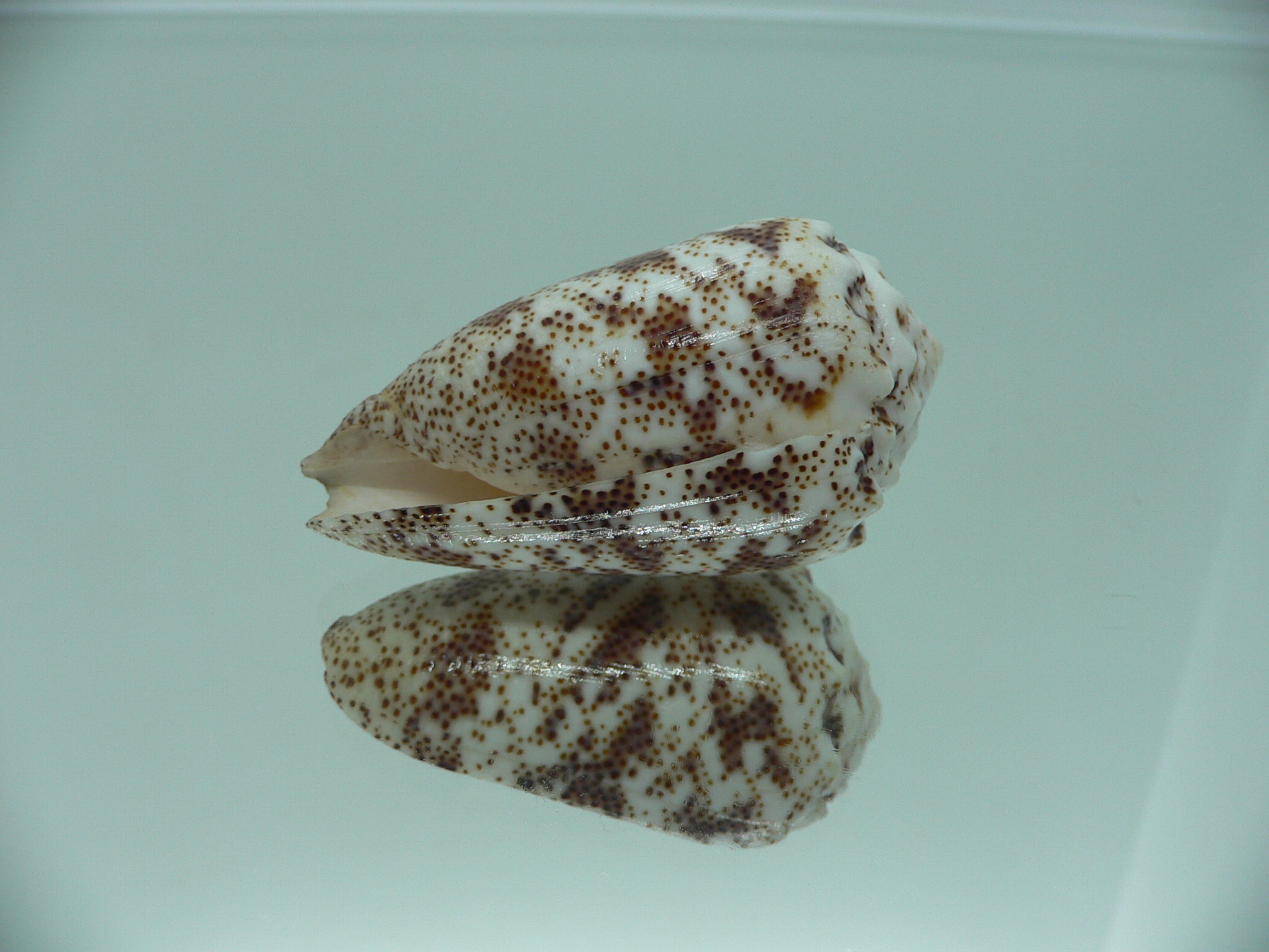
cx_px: 634
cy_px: 476
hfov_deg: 52.6
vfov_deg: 40.7
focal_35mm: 35
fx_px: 1283
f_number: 2.8
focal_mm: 4.6
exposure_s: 1/60
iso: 80
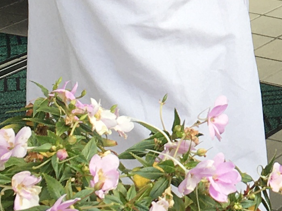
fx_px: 1369
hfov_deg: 11.2
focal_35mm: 168
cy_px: -118
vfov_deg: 8.6
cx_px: 460
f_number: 2.2
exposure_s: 1/699
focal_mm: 4.15
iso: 25
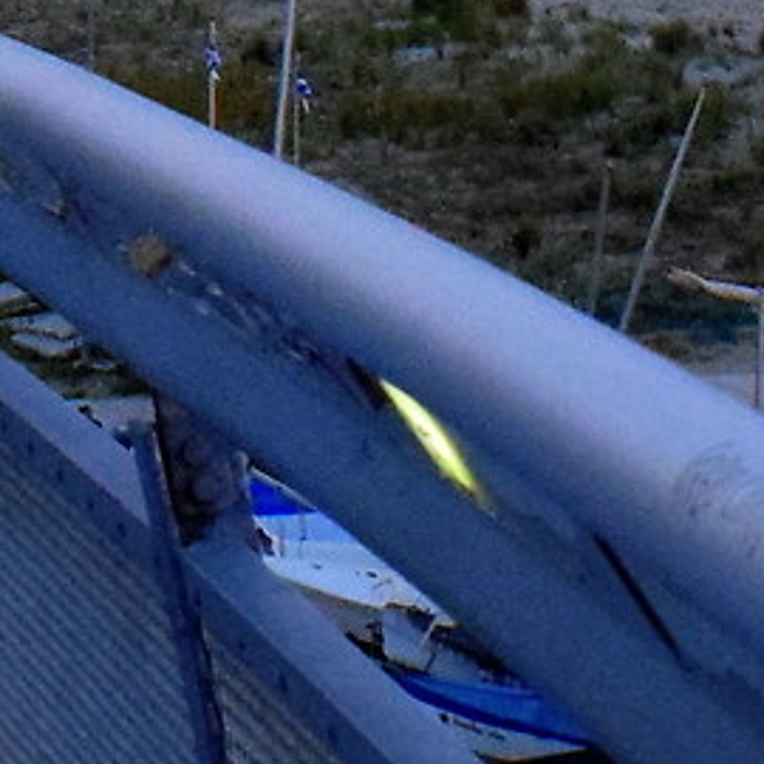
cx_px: -204
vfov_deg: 6.3
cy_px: -741
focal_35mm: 272
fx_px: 6792
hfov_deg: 6.4
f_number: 9
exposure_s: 1/320
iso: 3200
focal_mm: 24
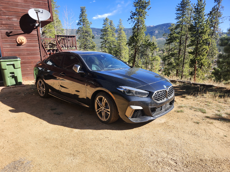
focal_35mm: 23
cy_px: 86
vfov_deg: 58.9
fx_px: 153
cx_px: 115
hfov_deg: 73.9
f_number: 1.8
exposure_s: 1/533
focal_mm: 5.54
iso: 25
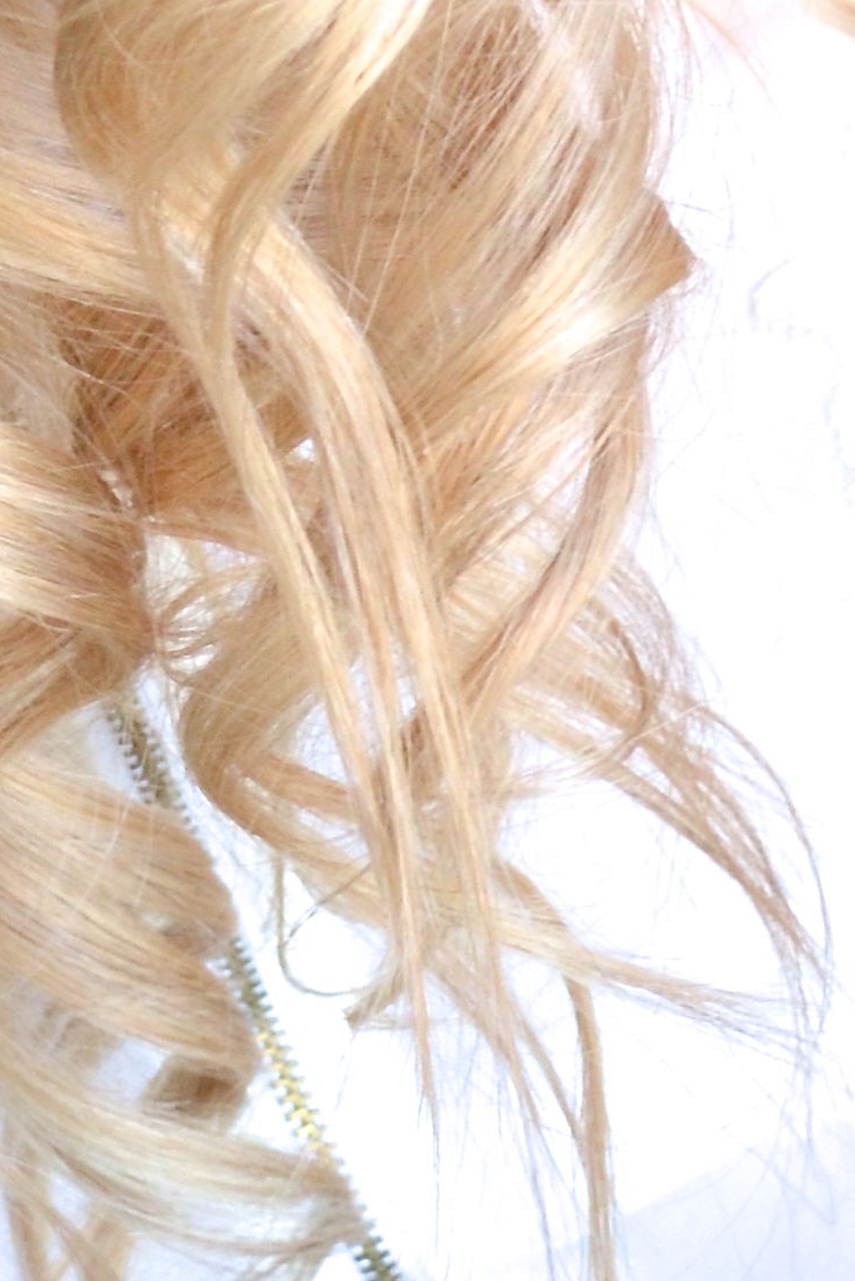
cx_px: -33
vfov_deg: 11.4
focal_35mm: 174
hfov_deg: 7.9
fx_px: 6194
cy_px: -569
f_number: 5.6
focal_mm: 28
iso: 800
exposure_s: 1/80
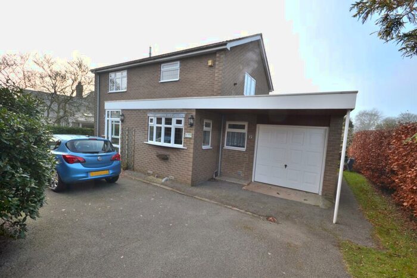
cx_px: 208
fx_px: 174
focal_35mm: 15
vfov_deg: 77.4
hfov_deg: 100.4
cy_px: 139
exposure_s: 1/125
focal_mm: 10
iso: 100
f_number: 5.6
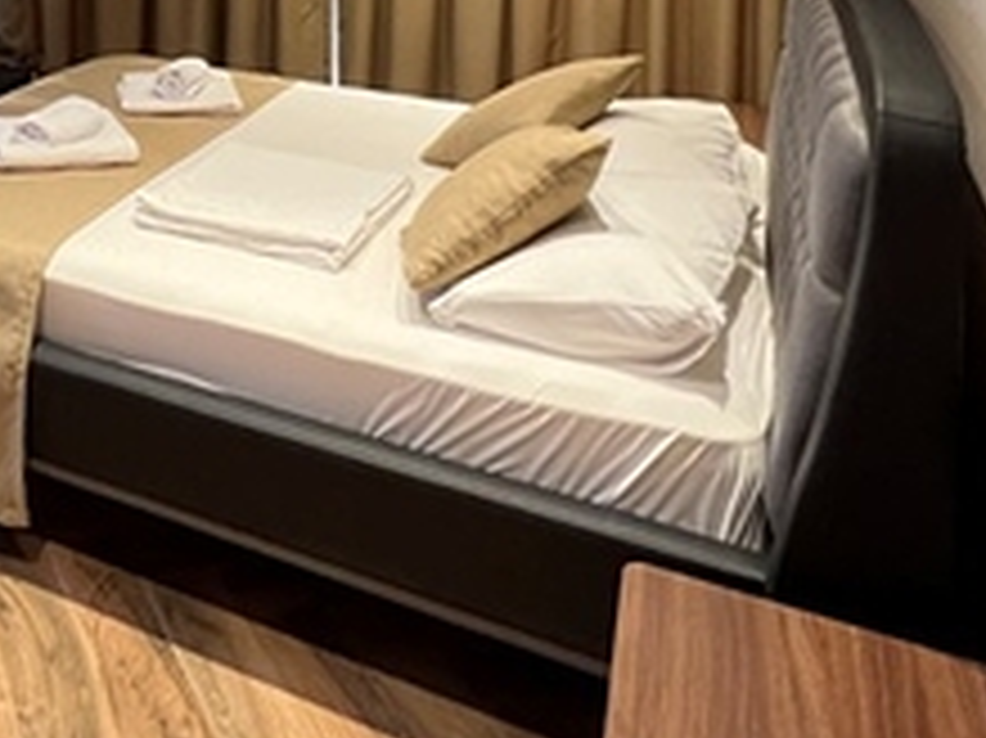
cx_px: 113
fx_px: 1082
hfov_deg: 44.9
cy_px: -194
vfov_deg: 30.6
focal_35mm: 38
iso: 500
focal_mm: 1.57
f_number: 1.8
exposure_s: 1/50
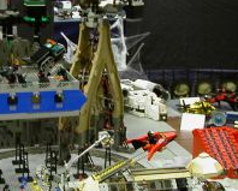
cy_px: 124
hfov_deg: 21.0
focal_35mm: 91
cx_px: 120
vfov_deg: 16.9
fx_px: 642
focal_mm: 5.6
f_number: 2.7
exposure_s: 1/8.8
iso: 100
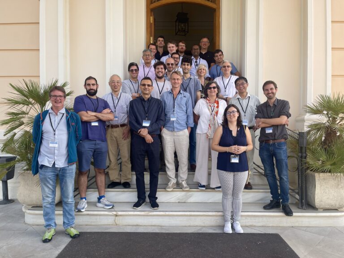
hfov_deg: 69.4
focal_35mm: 25
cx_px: 172
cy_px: 129
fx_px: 248
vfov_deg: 54.9
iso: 32
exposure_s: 1/722
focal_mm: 5.1
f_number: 1.6
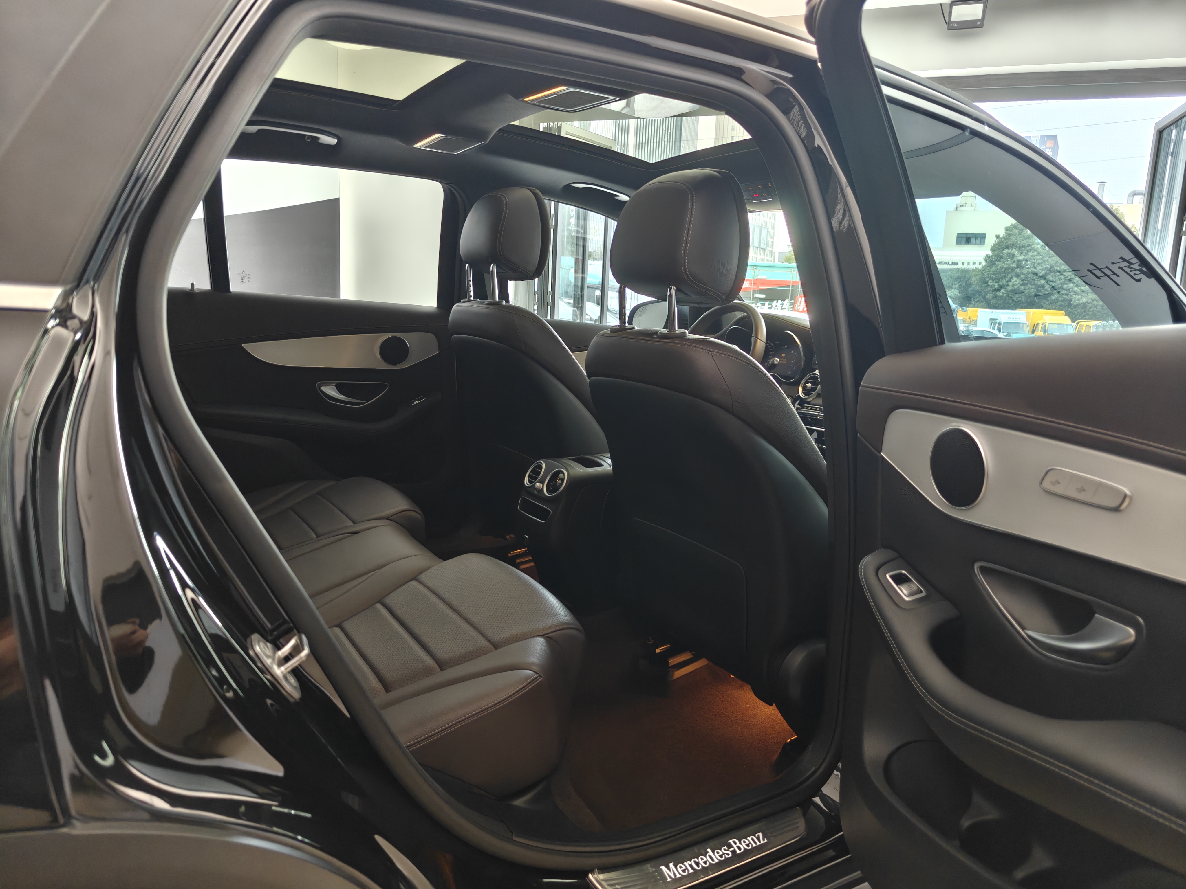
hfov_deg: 73.9
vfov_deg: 58.9
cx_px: 593
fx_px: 788
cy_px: 444
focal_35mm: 23
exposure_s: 1/63
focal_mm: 6.06
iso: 1600
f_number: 1.6
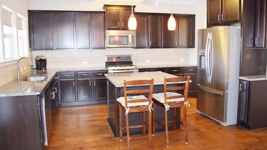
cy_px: 71
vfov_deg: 40.2
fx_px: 205
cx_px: 136
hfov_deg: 66.1
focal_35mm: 29
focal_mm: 18
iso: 1800
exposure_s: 1/60
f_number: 3.5
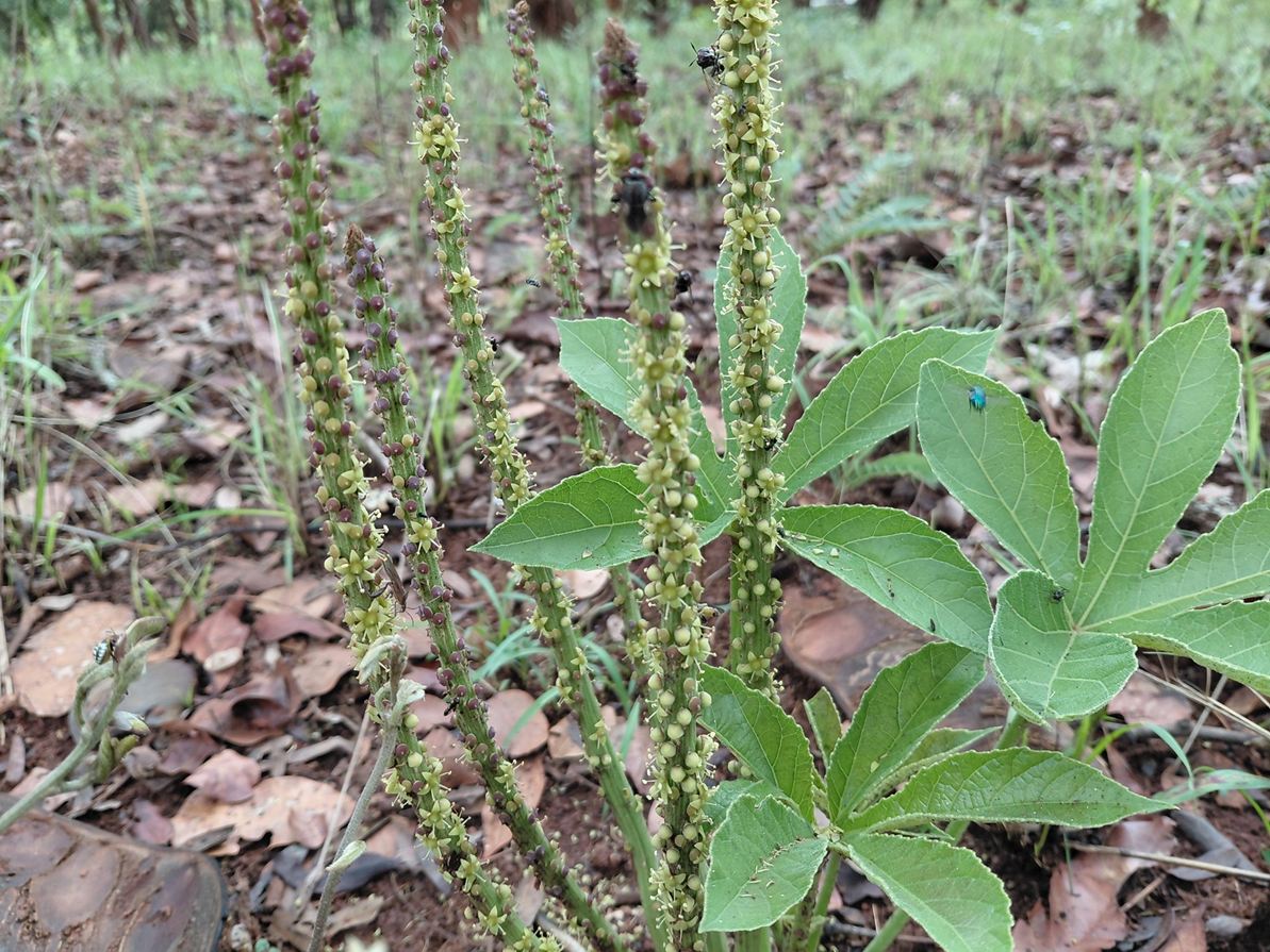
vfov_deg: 54.9
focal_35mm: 25
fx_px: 917
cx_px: 635
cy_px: 476
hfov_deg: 69.4
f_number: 1.8
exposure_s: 1/201
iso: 50
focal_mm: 4.69
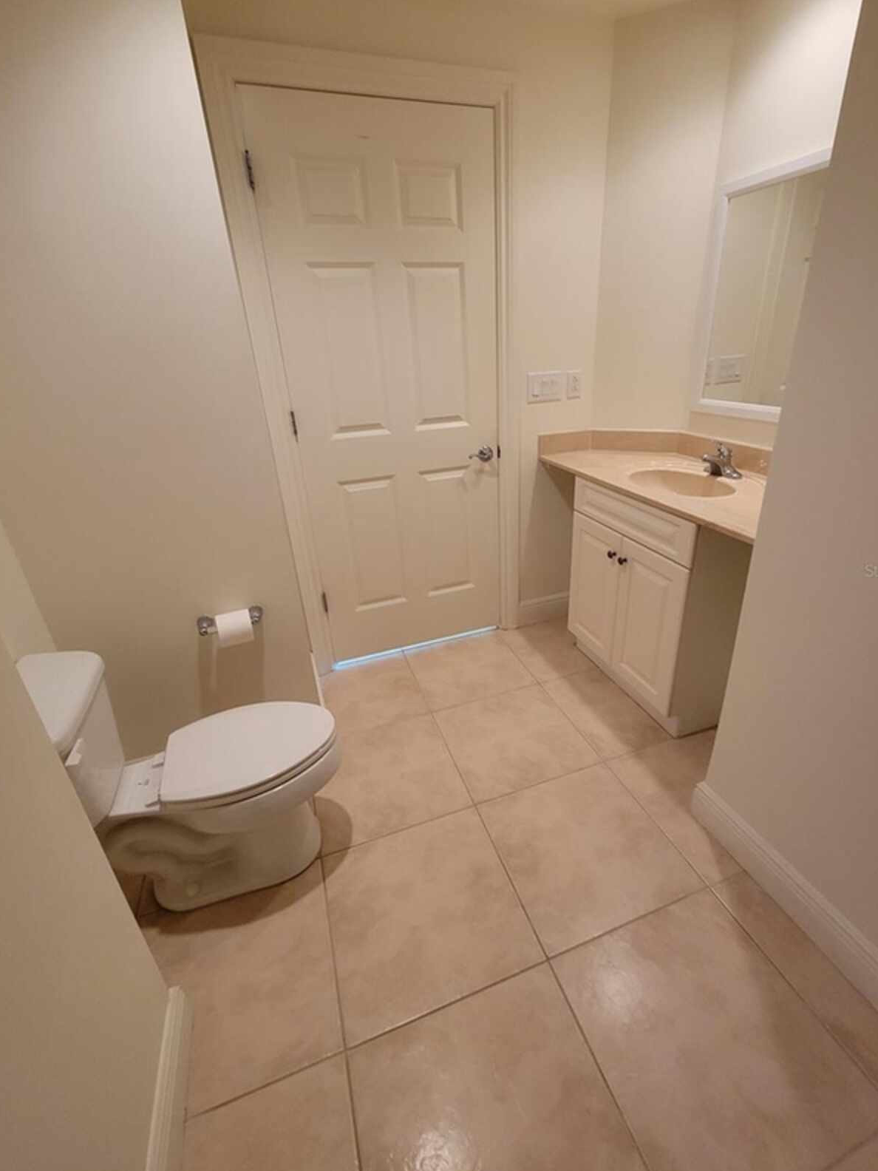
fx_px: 473
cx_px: 466
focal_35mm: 14
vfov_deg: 102.0
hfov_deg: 85.6
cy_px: 570
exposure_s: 1/60
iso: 320
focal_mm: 2.2
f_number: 2.2
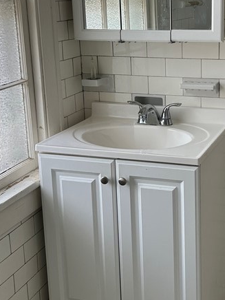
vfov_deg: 31.5
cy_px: 113
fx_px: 529
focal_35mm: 61
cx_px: 184
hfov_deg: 23.6
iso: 50
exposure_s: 1/121
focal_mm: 5.7
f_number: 1.5
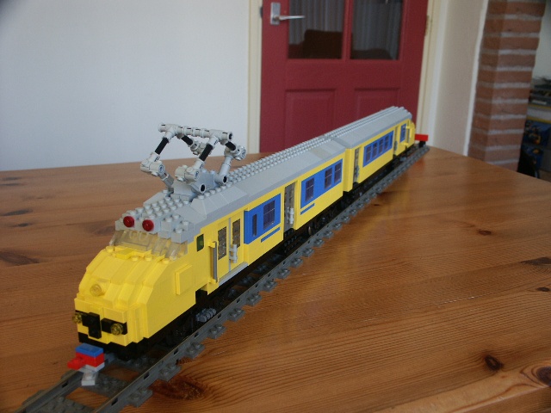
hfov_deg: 50.1
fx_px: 589
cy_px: 206
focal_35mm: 37
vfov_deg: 38.7
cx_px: 276
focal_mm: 9.5
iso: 100
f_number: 2.8
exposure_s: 1/45
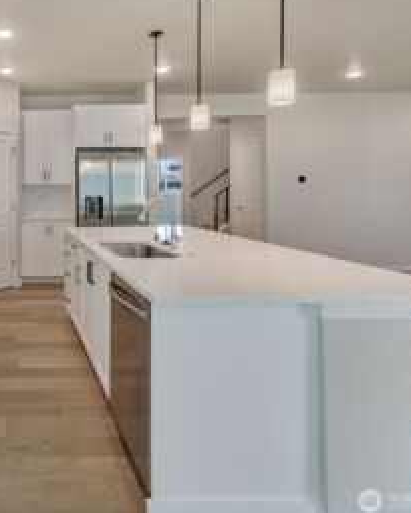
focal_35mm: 22
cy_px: 252
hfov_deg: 57.4
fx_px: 335
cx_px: 71
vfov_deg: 75.0
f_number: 5.6
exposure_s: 1/20
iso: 160
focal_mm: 10
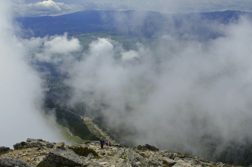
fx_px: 342
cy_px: 82
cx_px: 126
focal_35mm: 49
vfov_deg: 27.4
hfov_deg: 40.4
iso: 100
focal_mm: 32
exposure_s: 1/200
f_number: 11
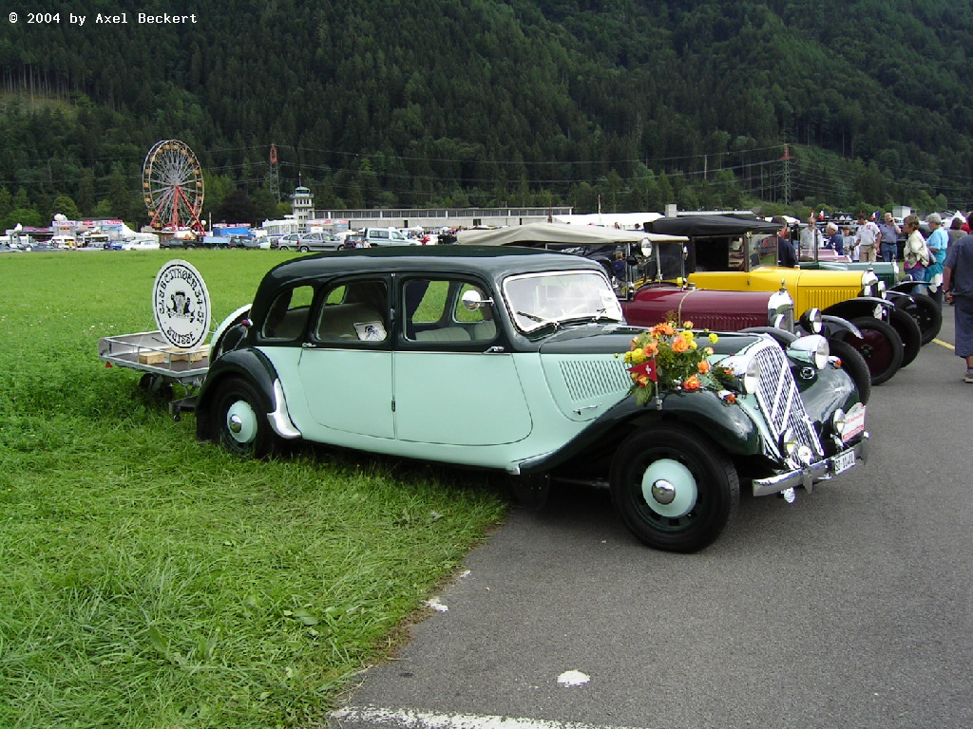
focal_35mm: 37
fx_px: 1040
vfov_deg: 38.7
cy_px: 364
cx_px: 486
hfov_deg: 50.1
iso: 50
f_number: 4.8
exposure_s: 1/178
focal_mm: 5.8
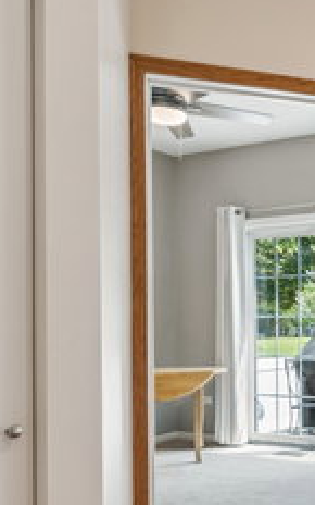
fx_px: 522
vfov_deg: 51.2
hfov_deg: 26.5
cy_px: 305
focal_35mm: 38
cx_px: 445
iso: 250
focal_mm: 12
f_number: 8
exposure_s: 1/20
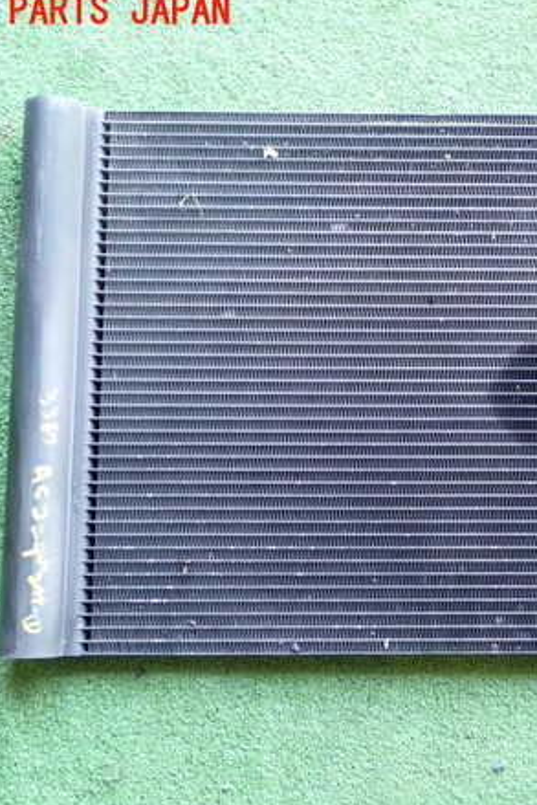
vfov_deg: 36.9
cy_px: 402
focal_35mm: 54
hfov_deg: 24.6
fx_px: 1207
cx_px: 447
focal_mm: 6.83
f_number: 2.7
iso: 400
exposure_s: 1/40
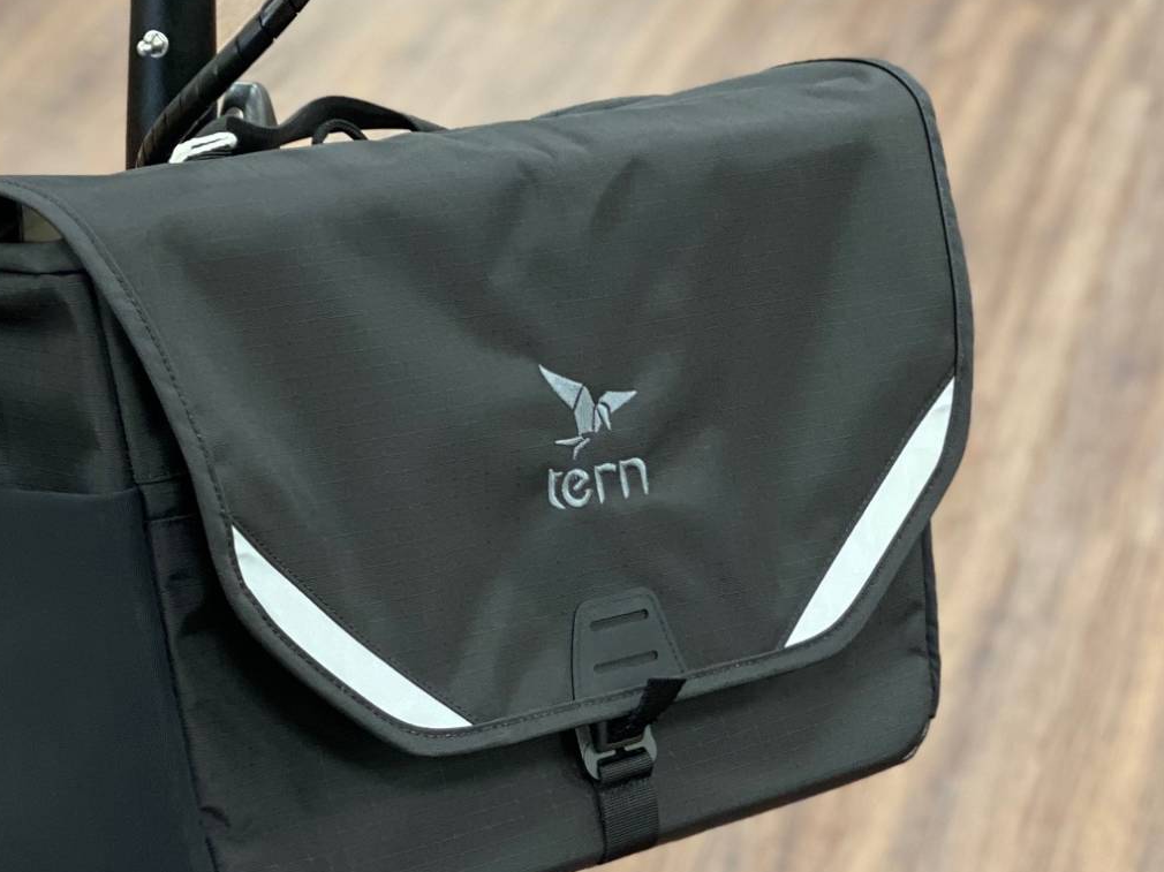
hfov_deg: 19.1
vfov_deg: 14.3
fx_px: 3463
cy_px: 592
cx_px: 437
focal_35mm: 103
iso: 160
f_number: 2
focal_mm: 6
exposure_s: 1/33
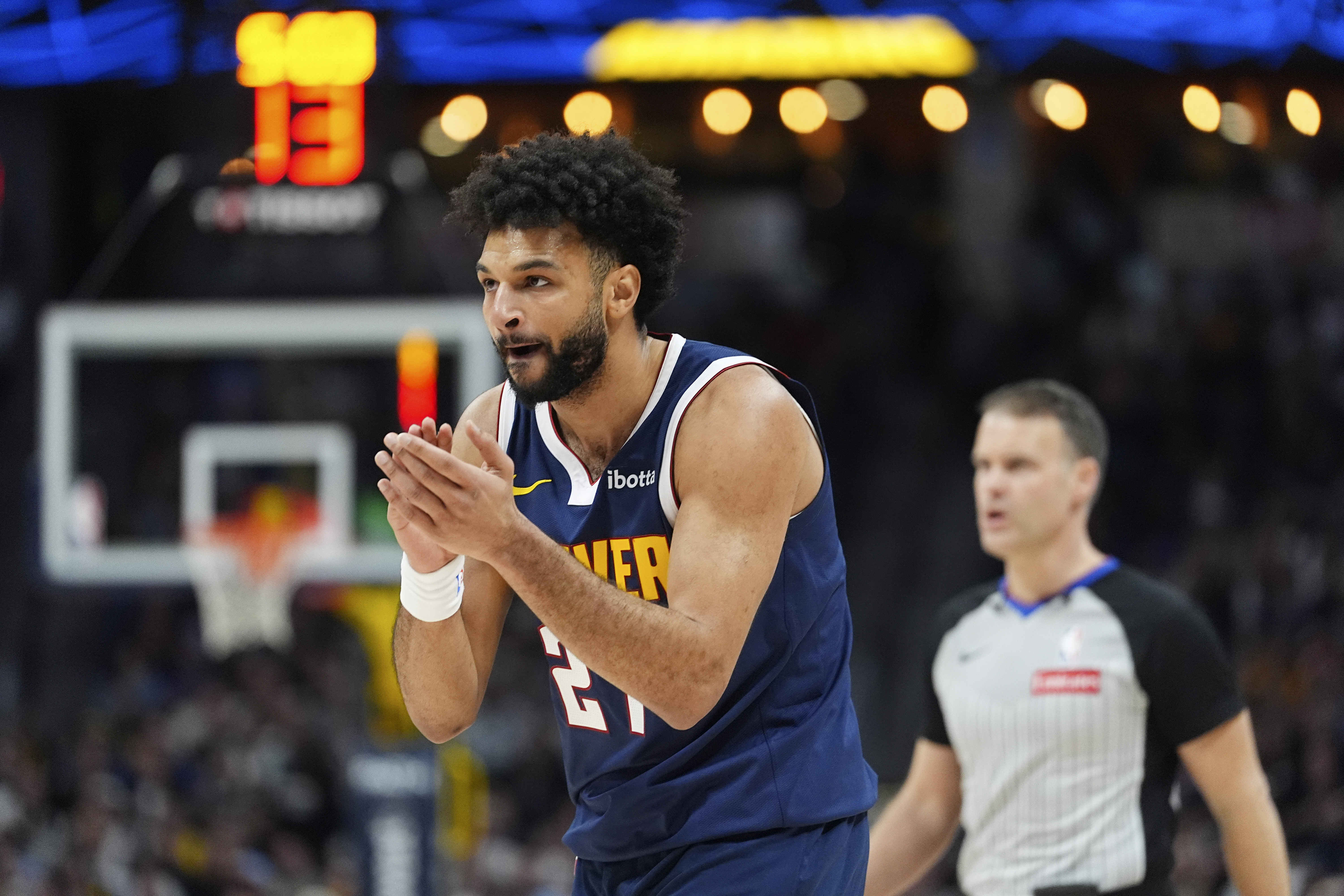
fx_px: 7466
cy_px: 448
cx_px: 672
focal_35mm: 200
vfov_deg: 6.9
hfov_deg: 10.3
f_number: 3.2
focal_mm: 200
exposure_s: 1/1600
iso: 4000
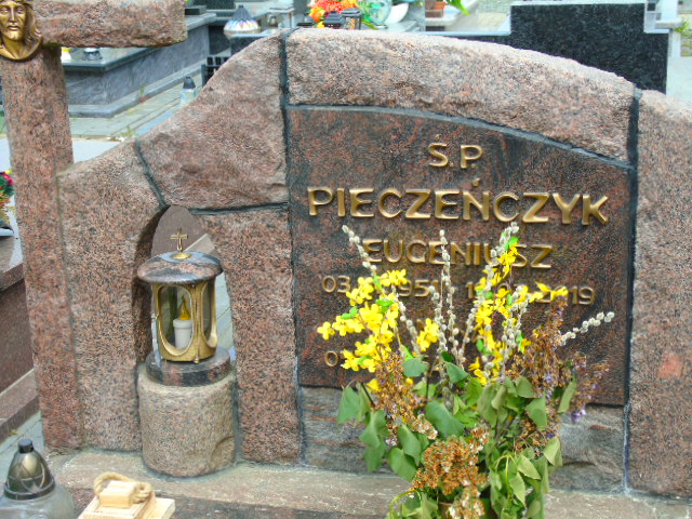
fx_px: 1239
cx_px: 346
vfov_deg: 23.7
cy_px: 260
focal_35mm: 62
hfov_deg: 31.2
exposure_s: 1/200
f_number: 4.5
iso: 80
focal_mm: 11
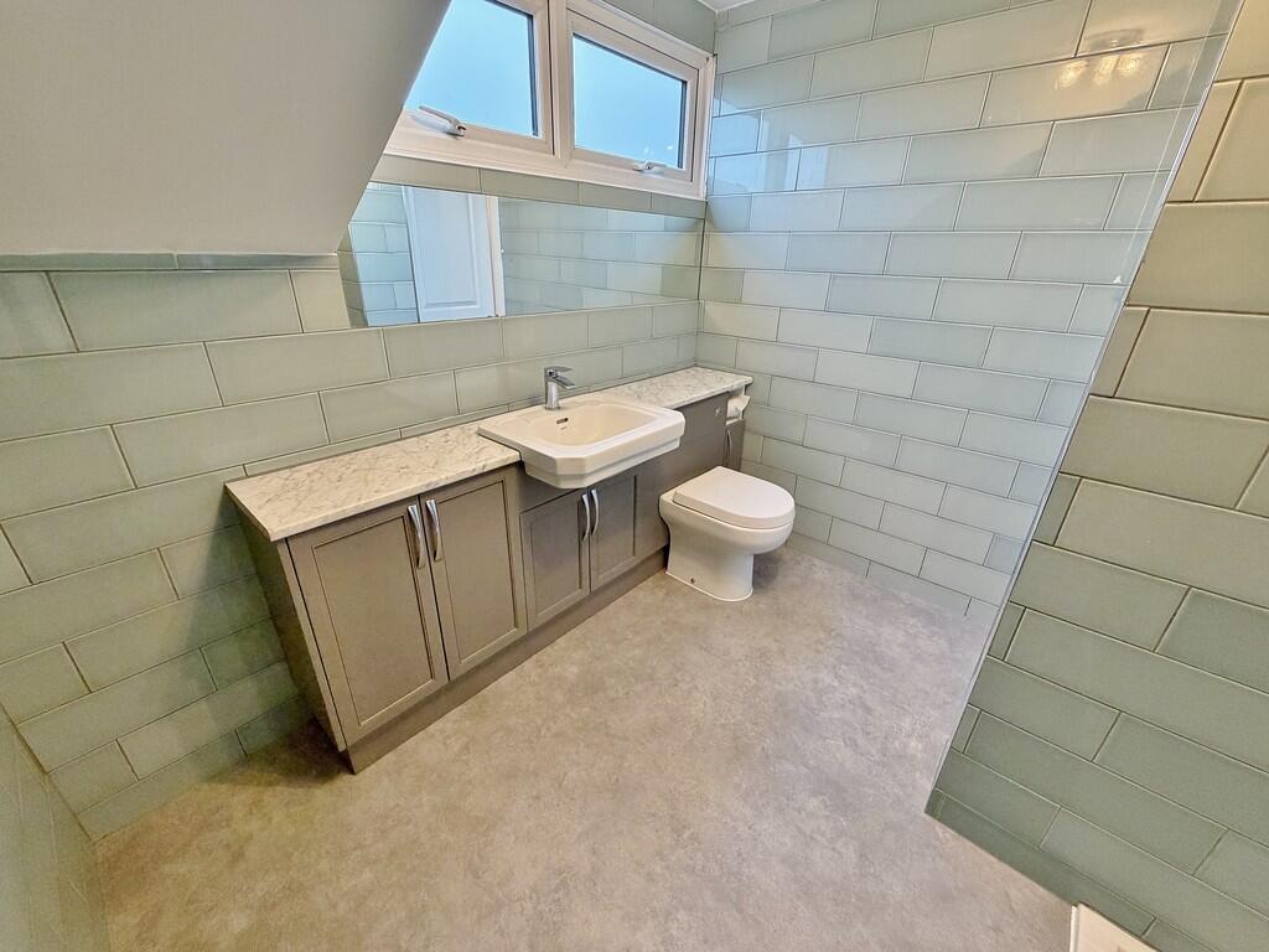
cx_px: 634
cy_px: 476
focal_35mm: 14
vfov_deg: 85.7
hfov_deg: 102.1
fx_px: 513
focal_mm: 2.22
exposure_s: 1/50
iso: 250
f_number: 2.2
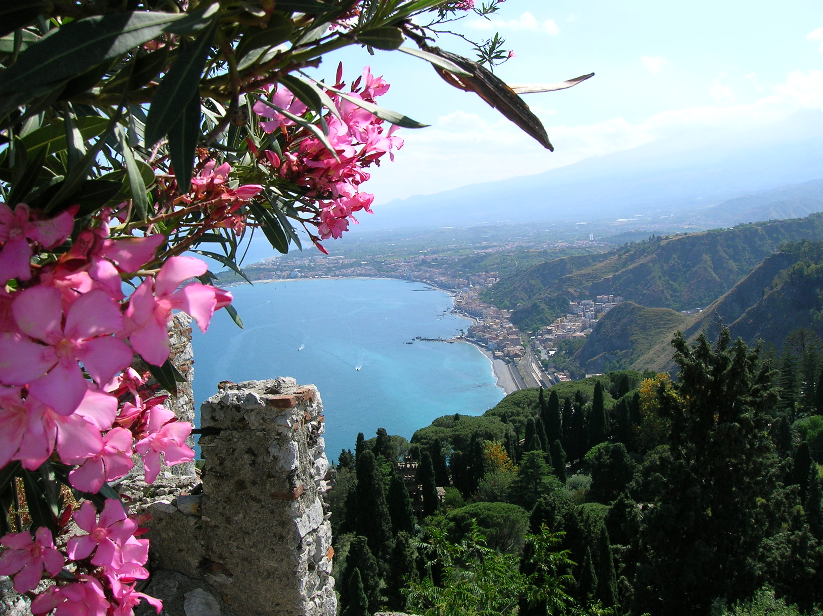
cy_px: 308
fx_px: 808
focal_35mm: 34
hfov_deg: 54.0
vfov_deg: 41.7
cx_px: 412
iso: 50
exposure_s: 1/381
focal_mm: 5.7
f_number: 4.9
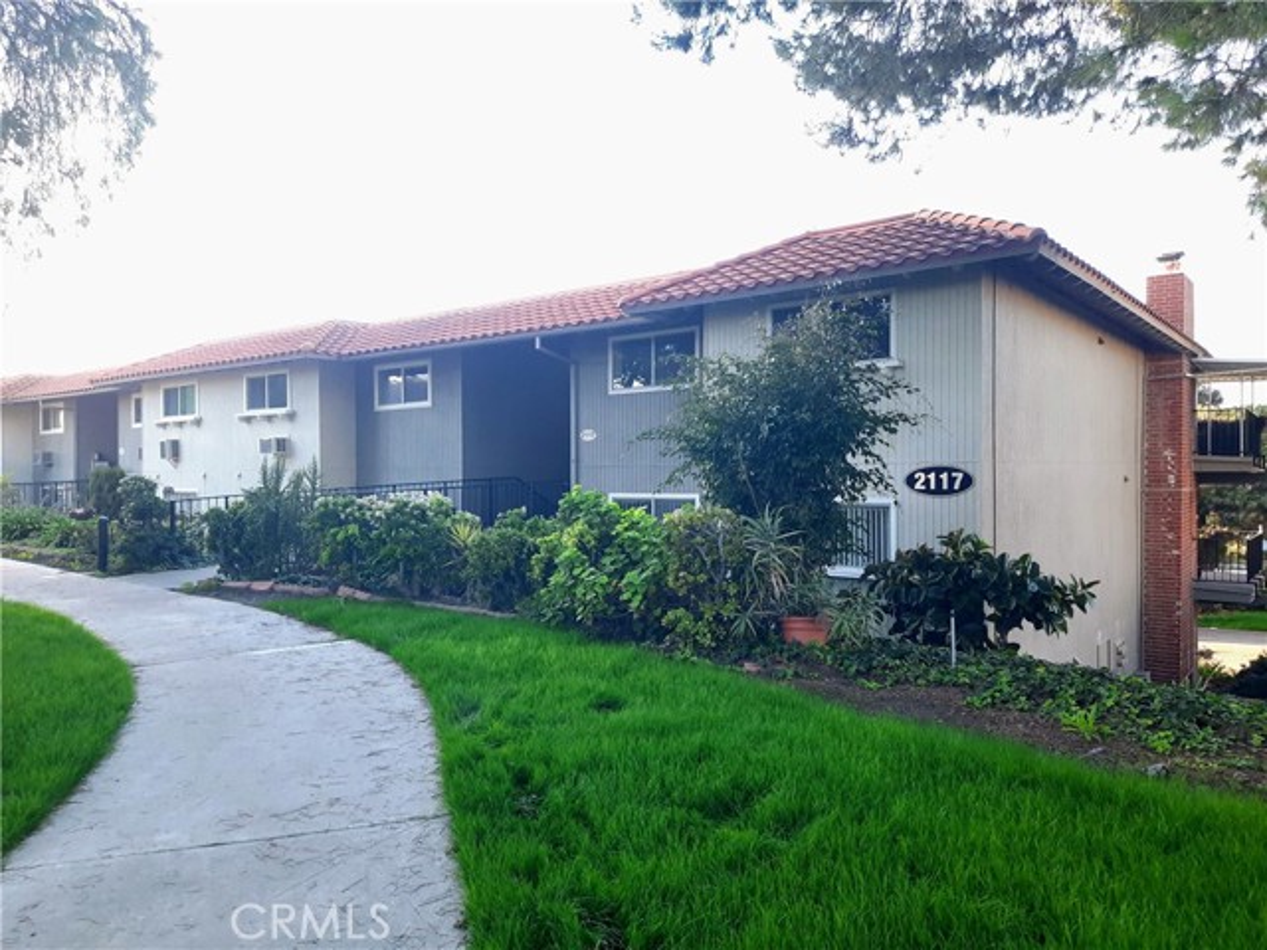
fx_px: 915
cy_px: 475
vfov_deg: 54.9
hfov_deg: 69.4
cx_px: 634
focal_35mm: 25
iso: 400
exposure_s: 1/166
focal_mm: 4.6
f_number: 2
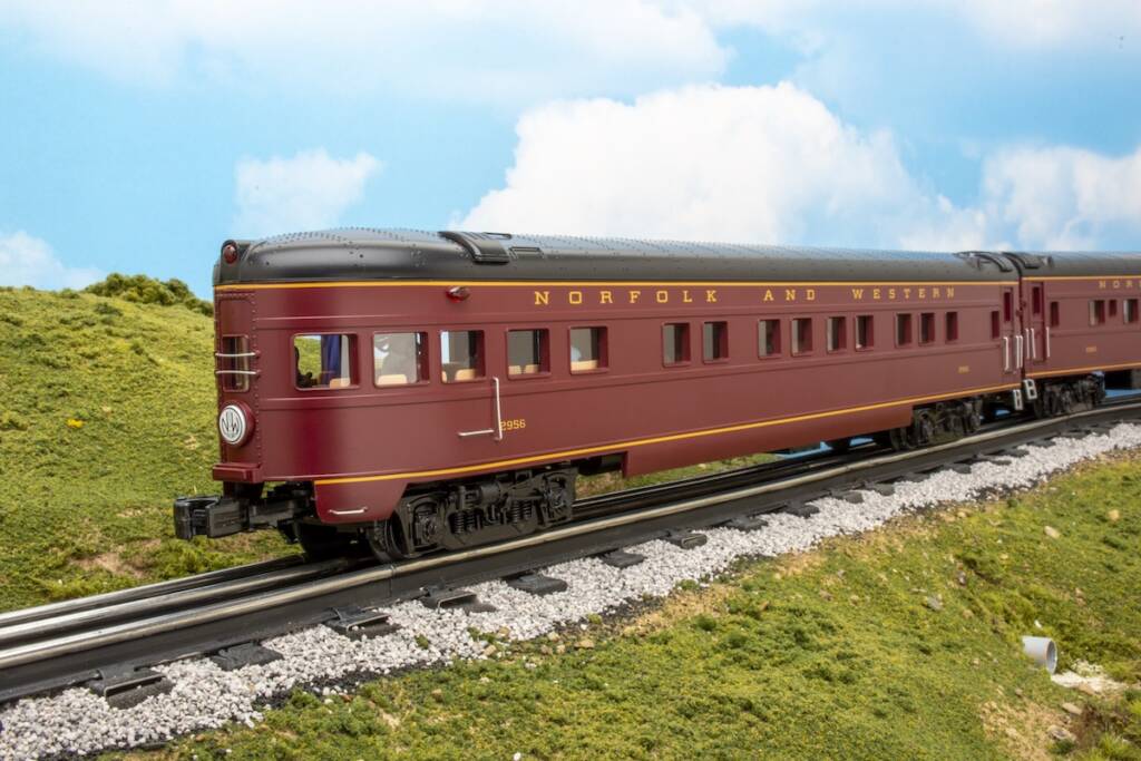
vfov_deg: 28.1
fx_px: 1521
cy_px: 380
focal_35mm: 48
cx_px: 570
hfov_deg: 41.1
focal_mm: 32
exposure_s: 1/160
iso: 100
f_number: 25
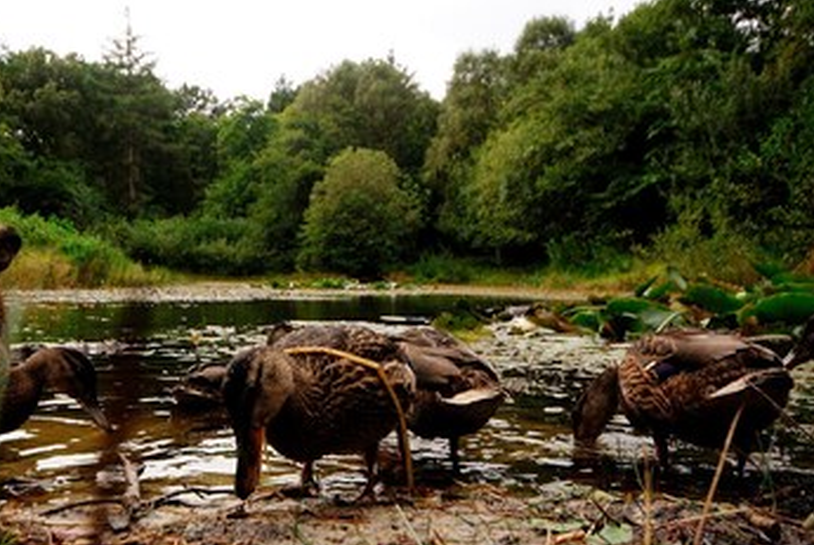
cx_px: 278
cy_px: 302
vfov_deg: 33.5
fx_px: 906
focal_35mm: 40
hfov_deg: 47.7
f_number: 8
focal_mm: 20
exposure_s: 1/500
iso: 400
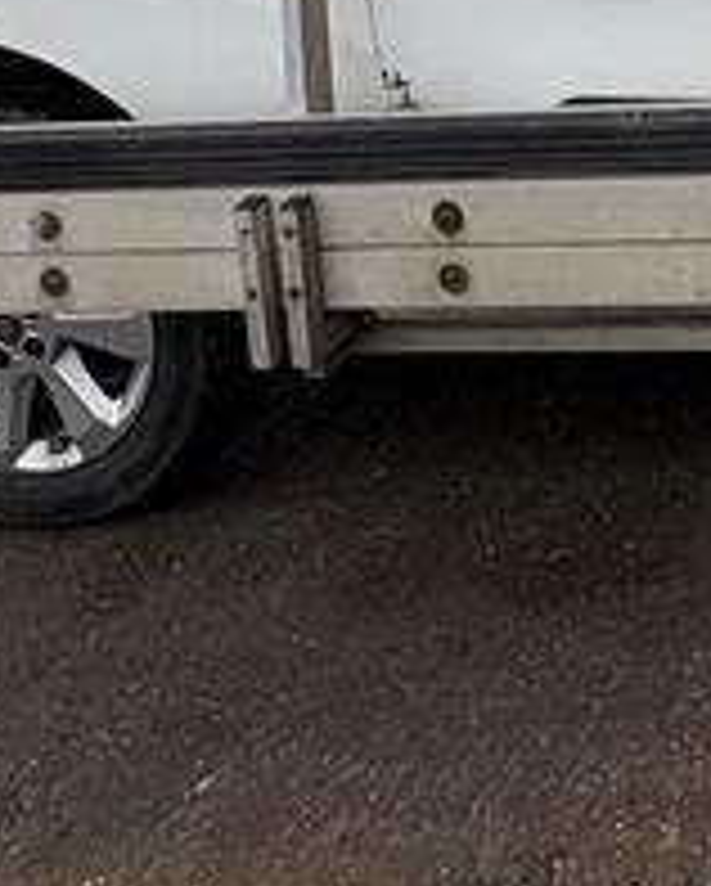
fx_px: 1628
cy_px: -499
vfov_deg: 23.4
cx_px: 1192
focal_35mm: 62
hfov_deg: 19.7
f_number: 2.2
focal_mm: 2.22
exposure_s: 1/652
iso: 40
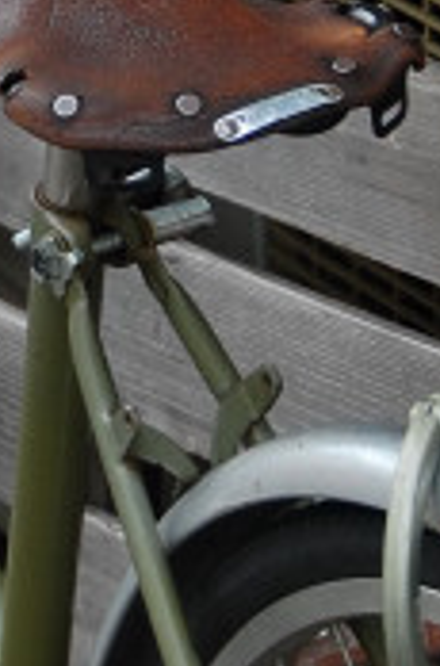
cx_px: 40
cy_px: 88
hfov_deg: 3.8
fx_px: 6621
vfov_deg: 5.7
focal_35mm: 359
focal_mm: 52
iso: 200
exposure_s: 1/200
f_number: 4.8
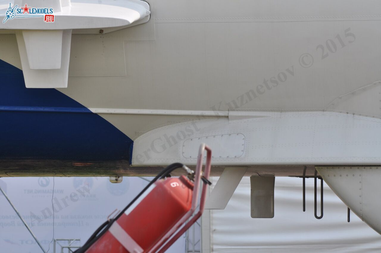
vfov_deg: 4.8
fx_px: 3012
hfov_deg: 7.2
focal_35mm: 285
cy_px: 126
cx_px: 190
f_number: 8
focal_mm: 190
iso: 200
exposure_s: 1/400
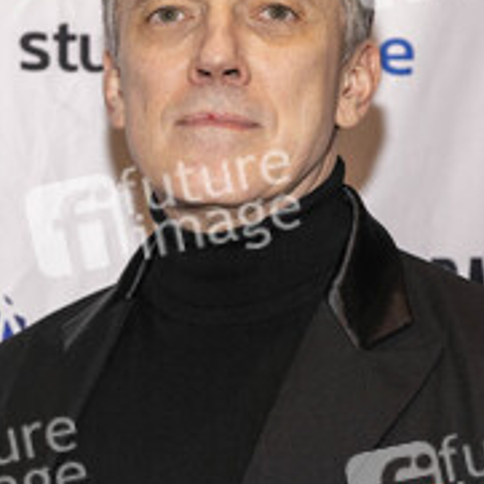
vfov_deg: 14.5
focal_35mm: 120
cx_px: 241
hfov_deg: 14.5
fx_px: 1898
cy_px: 348
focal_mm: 64
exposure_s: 1/200
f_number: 5.6
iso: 800
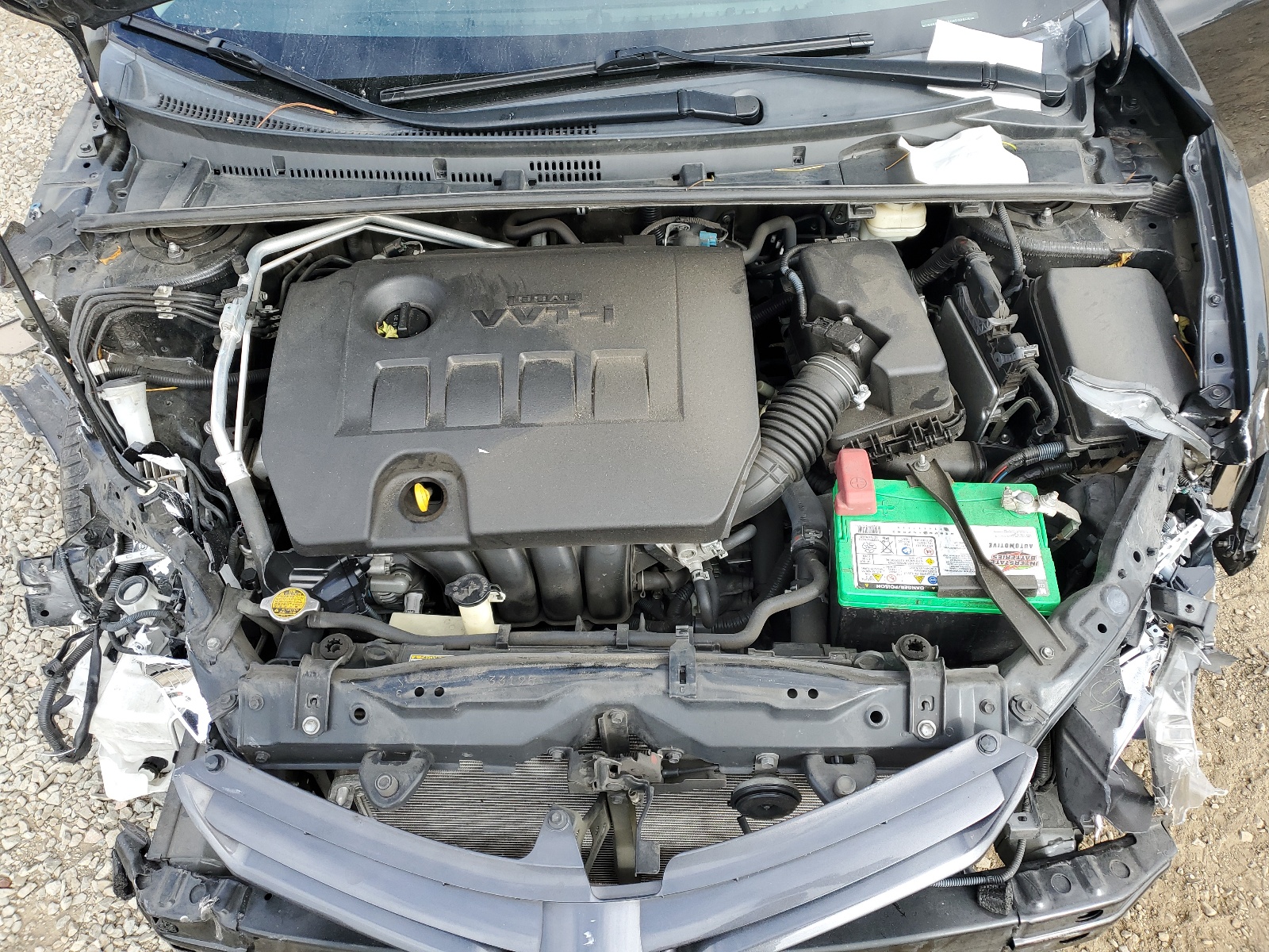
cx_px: 634
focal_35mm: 26
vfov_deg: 53.1
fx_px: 953
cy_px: 476
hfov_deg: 67.3
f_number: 1.5
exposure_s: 1/556
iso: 50
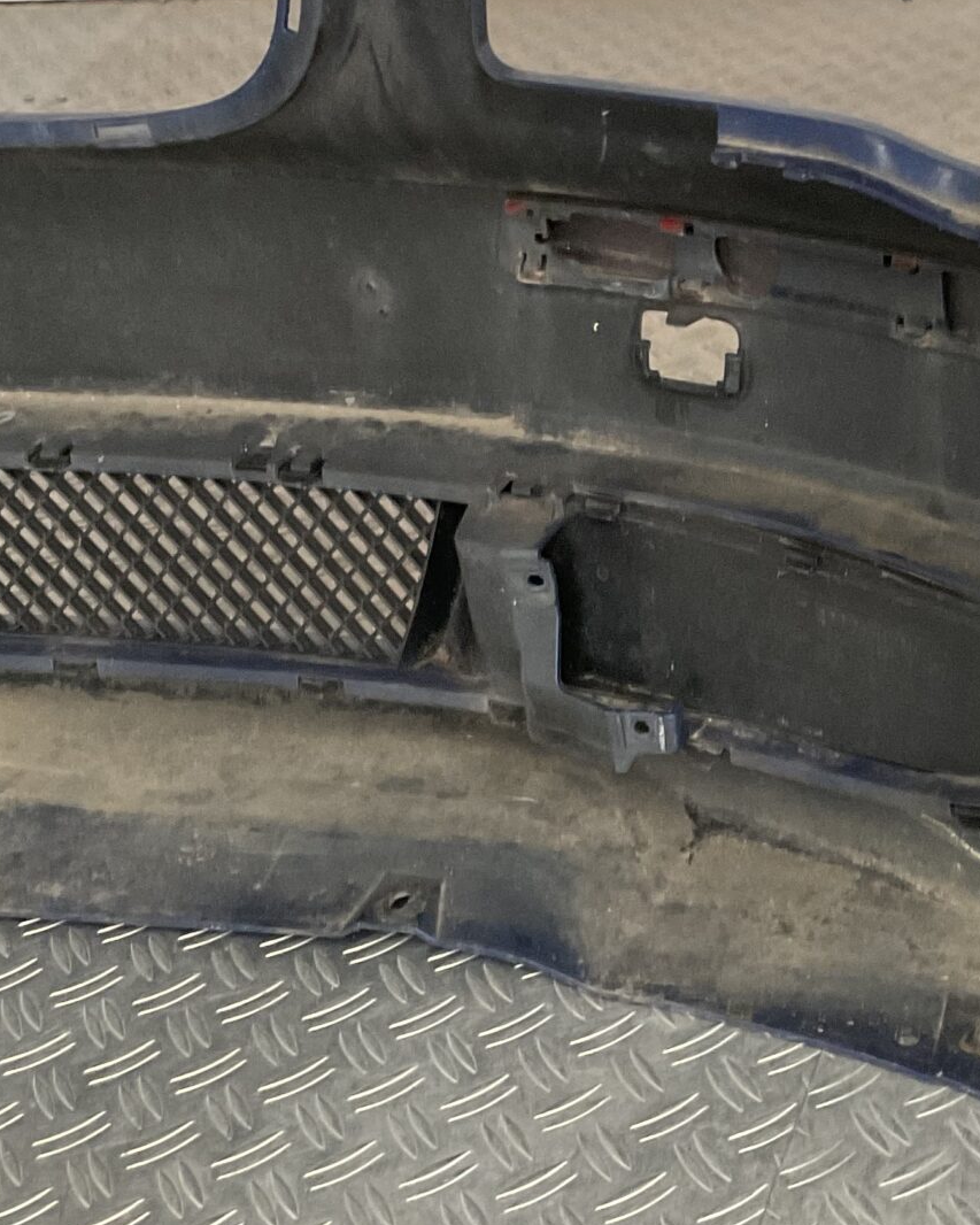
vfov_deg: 27.9
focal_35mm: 68
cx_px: 785
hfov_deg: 22.2
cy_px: 523
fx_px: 2465
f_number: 1.8
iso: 200
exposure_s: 1/60
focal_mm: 3
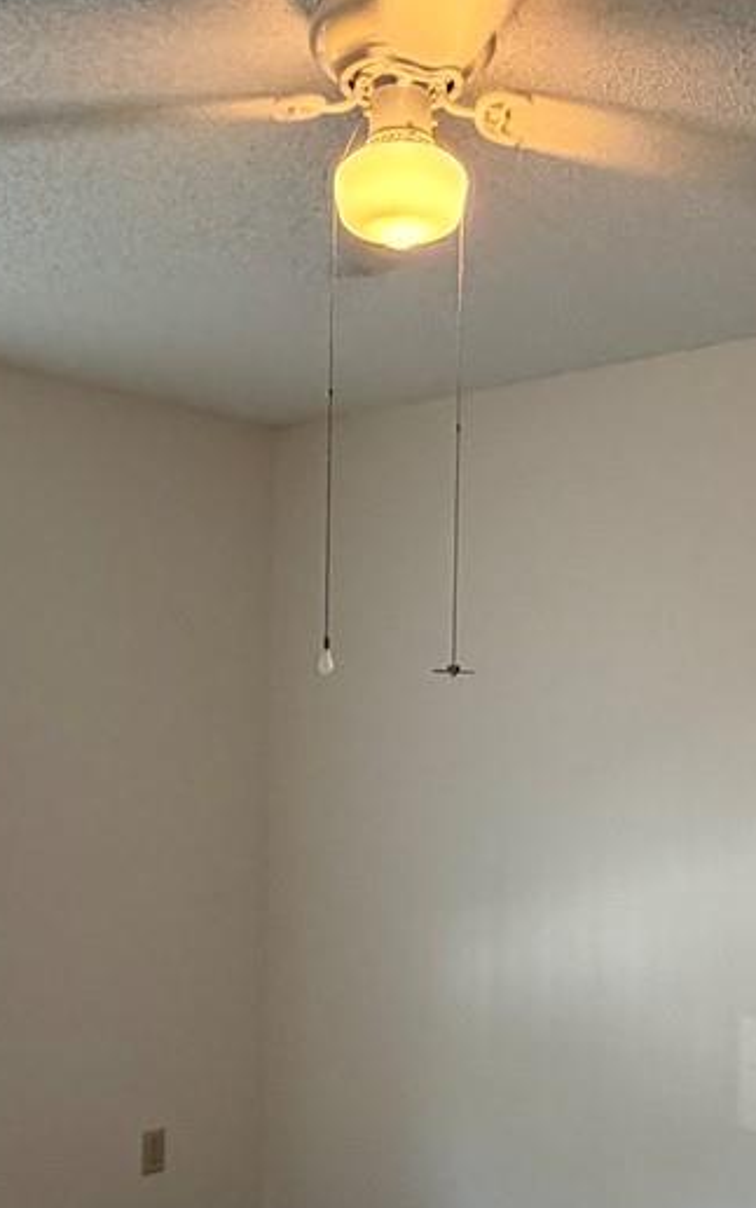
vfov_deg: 43.1
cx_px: 382
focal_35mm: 46
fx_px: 1515
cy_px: 761
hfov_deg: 28.0
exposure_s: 1/60
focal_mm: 2.22
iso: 320
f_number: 2.2
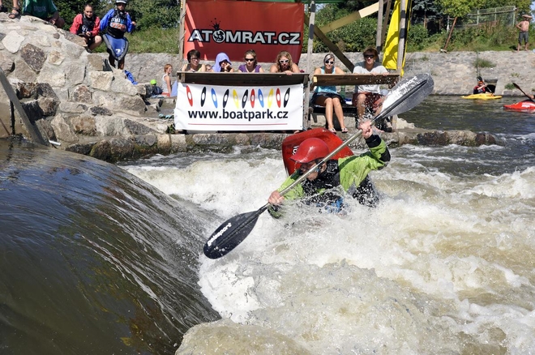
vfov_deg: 34.1
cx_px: 268
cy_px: 178
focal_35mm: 39
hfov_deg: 49.6
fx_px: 579
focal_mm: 26
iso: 200
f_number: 6.3
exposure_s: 1/1000
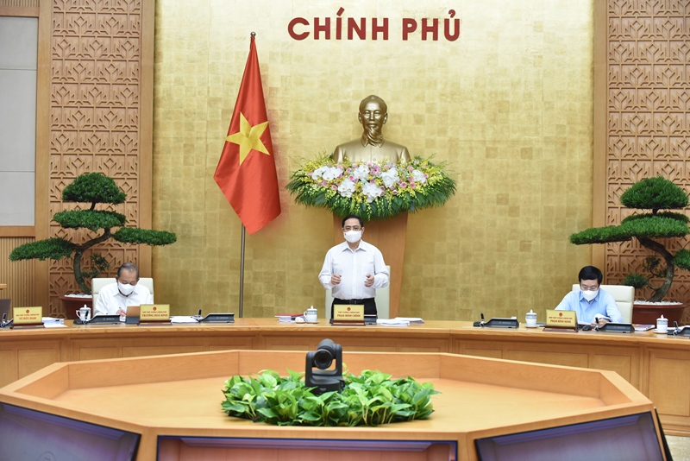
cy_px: 230
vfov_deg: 17.5
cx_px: 345
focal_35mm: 78
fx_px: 1495
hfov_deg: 26.0
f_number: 5
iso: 2500
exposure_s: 1/250
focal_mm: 78
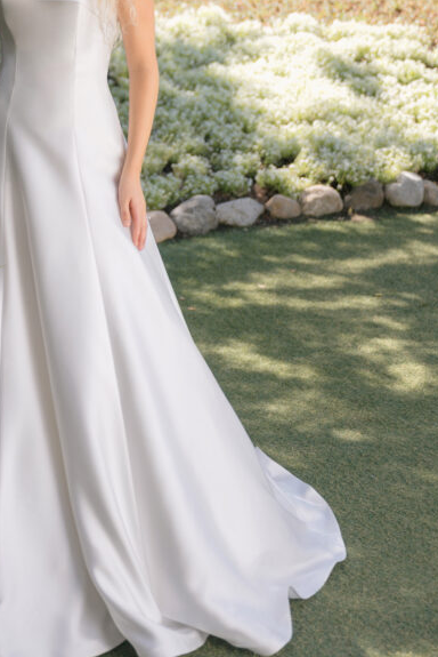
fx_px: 1622
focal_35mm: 89
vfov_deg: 22.5
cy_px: 127
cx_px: 56
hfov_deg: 15.2
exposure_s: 1/250
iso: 64
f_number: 2.8
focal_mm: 50
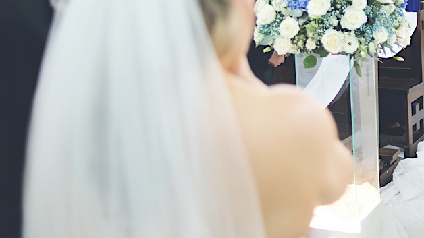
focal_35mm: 70
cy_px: 40
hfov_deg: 29.6
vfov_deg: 17.1
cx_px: 321
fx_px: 787
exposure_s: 1/90
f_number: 2
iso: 1250
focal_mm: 35
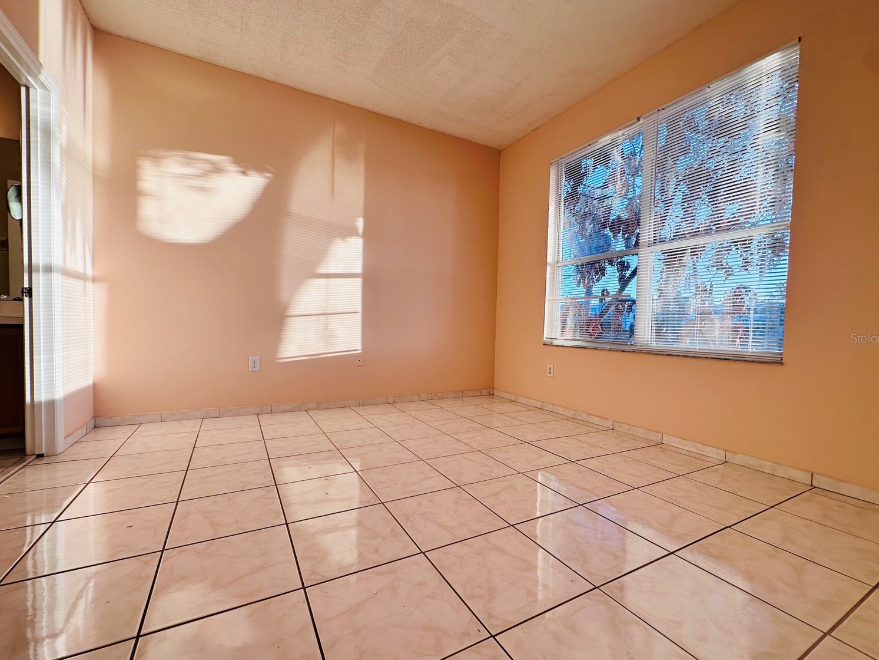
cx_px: 435
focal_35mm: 15
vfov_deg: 81.7
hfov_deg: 98.2
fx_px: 381
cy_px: 338
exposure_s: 1/182
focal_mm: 2.22
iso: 40
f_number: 2.2
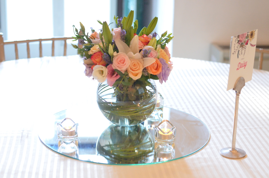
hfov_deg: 27.0
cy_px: 89
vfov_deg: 18.1
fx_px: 559
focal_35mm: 75
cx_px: 134
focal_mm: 50
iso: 3200
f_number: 3.2
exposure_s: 1/200
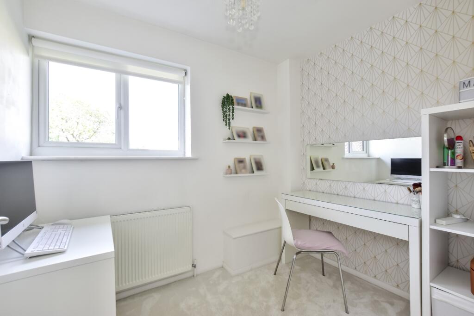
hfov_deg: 100.4
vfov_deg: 77.3
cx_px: 237
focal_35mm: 15
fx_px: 198
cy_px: 158
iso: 640
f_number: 8
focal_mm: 10
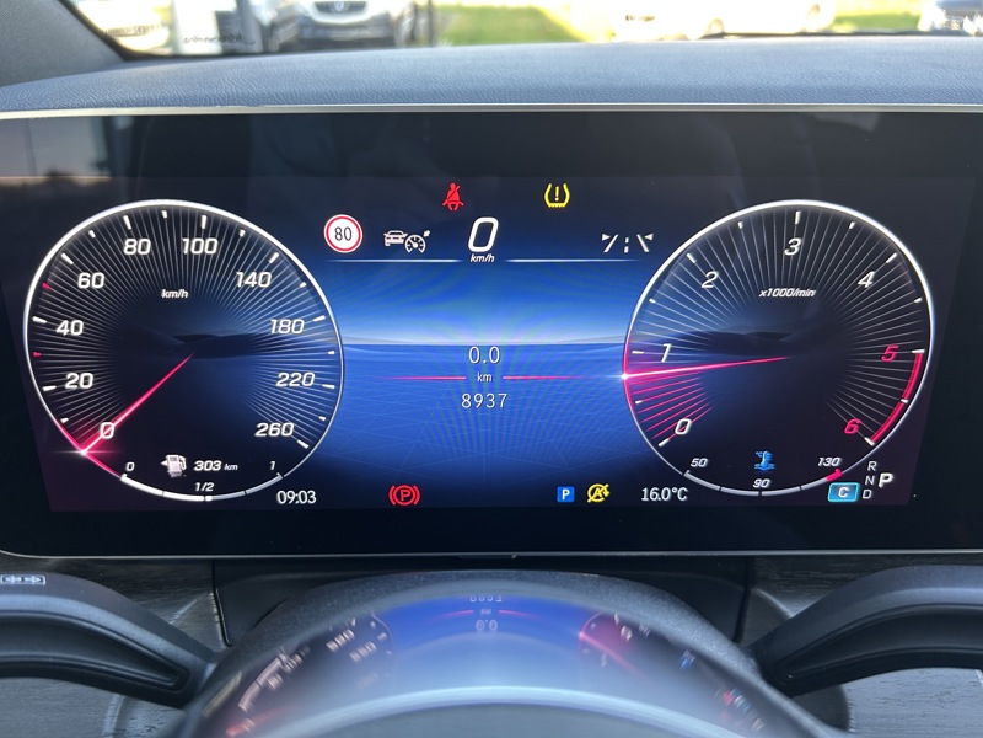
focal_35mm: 26
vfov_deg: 53.1
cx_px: 492
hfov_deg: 67.3
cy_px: 369
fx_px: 738
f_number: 1.5
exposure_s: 1/116
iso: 125
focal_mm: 5.7
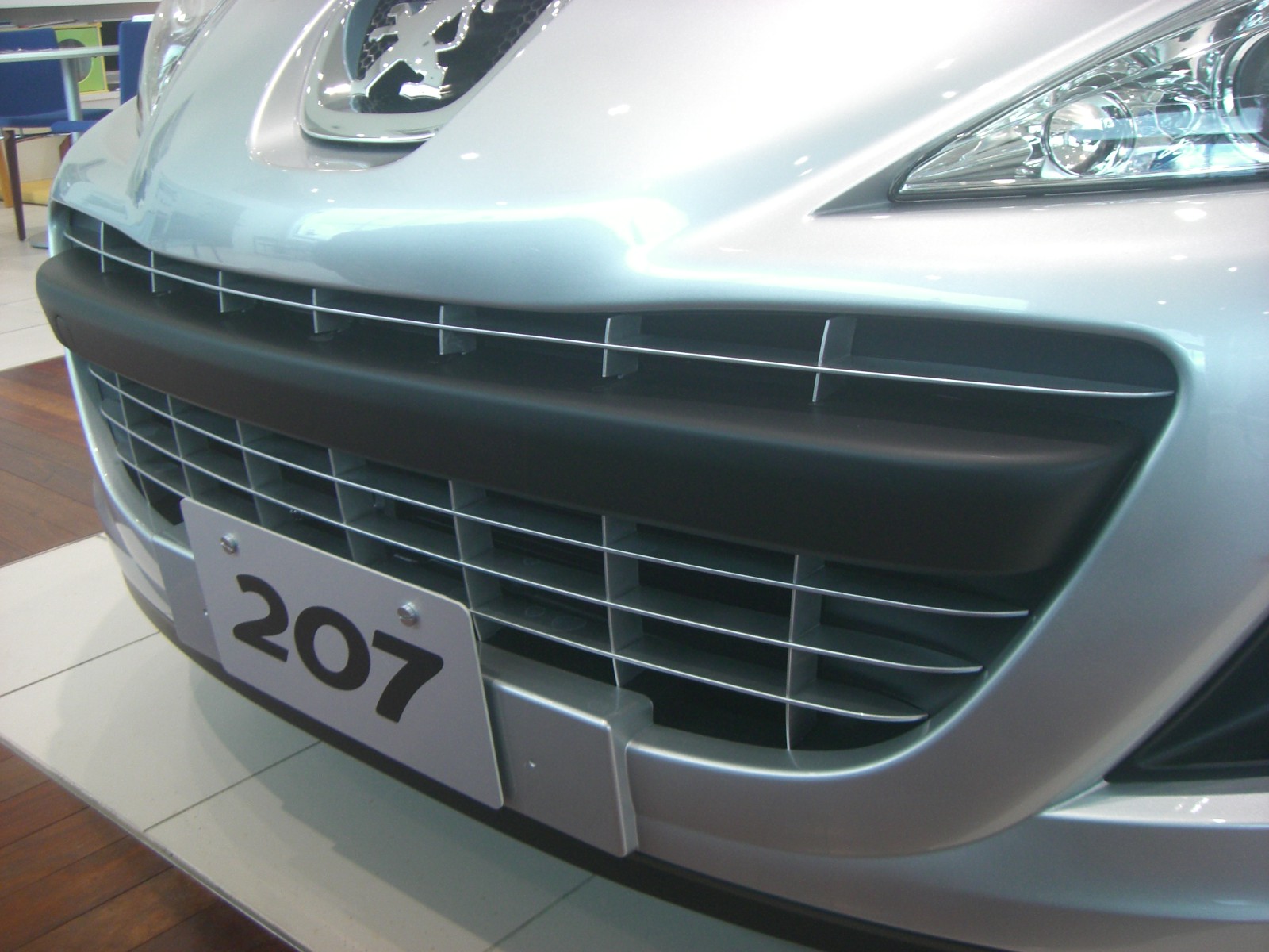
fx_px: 1393
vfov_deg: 37.7
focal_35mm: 38
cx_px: 634
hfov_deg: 49.0
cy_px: 476
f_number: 2.7
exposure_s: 1/80
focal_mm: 6.2
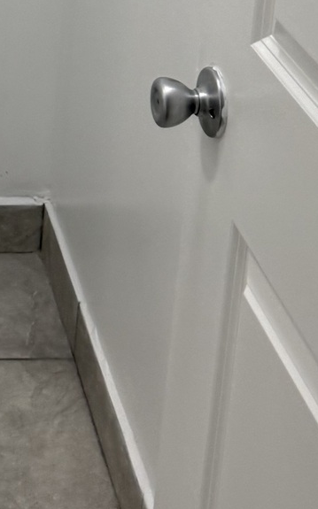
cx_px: -96
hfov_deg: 12.4
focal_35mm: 102
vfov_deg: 18.9
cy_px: -160
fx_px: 1415
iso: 160
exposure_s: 1/120
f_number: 1.78
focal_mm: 6.76
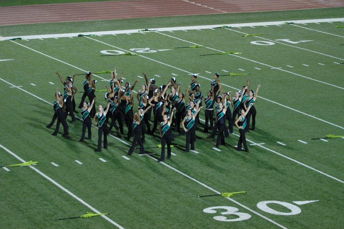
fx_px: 1461
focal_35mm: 153
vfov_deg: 9.0
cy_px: 114
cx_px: 172
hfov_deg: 13.4
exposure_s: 1/60
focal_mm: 102
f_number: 2.8
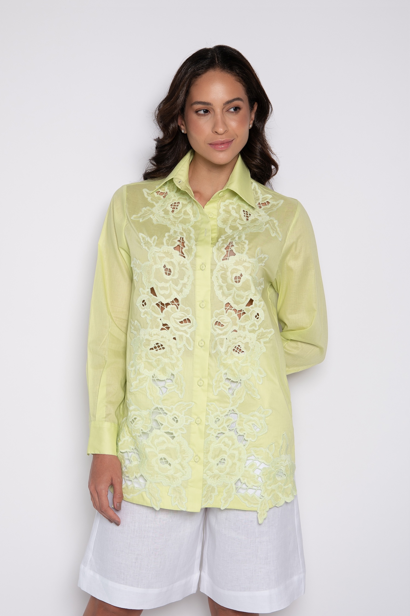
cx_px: 205
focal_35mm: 50
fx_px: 855
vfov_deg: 39.6
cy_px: 308
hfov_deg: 27.0
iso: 200
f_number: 5
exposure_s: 1/125
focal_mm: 50
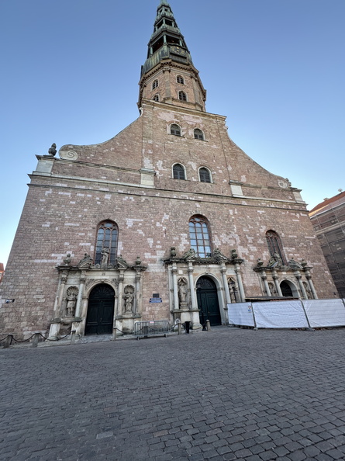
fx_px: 186
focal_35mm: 14
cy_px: 230
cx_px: 172
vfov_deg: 102.1
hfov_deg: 85.6
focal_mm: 2.22
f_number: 2.2
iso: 80
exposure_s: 1/99
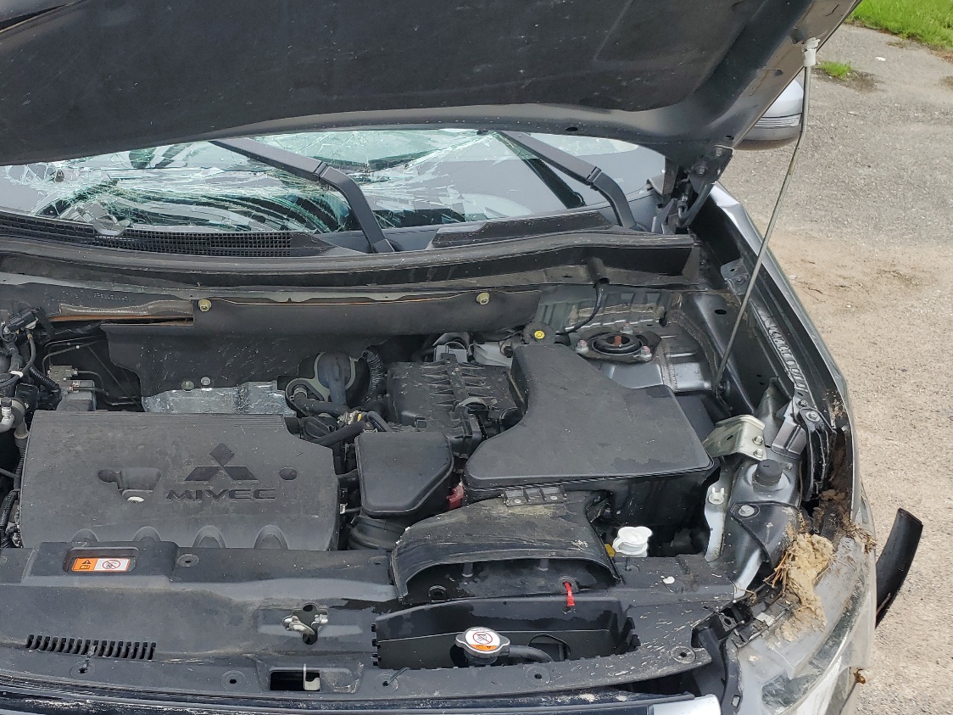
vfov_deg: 38.3
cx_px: 315
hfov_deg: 49.2
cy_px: 465
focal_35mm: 37
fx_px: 1019
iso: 50
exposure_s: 1/667
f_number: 1.5
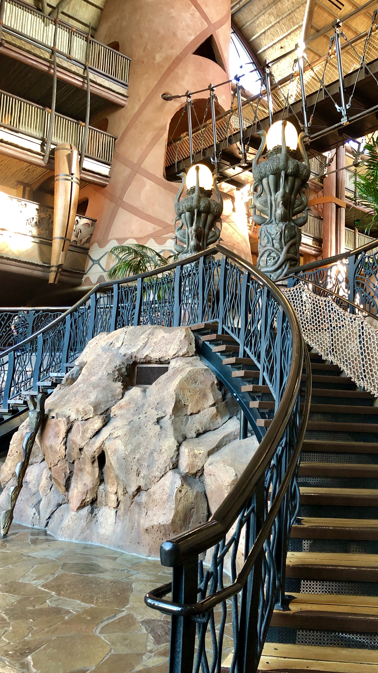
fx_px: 552
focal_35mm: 31
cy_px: 339
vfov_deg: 62.6
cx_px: 234
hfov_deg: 37.6
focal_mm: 3.99
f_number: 1.8
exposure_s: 1/15
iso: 80
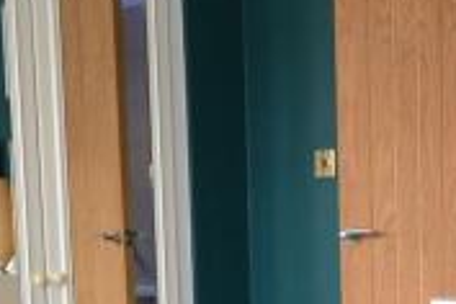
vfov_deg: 15.1
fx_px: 1102
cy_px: 367
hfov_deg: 23.3
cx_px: 283
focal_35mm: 87
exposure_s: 1/60
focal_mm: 10
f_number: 3.5
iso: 450
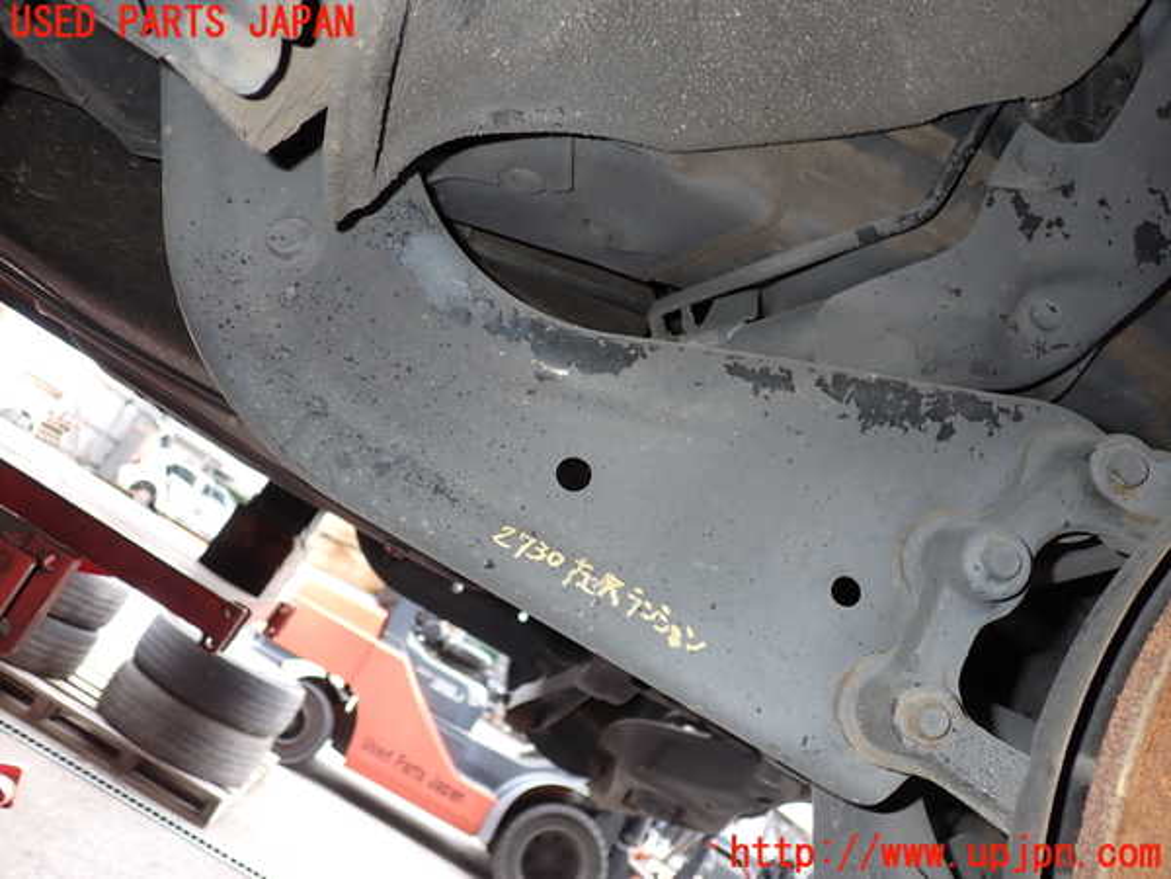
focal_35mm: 30
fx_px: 1015
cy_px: 440
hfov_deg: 60.0
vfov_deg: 46.8
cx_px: 586
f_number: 2.3
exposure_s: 1/60
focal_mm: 5.4
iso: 100
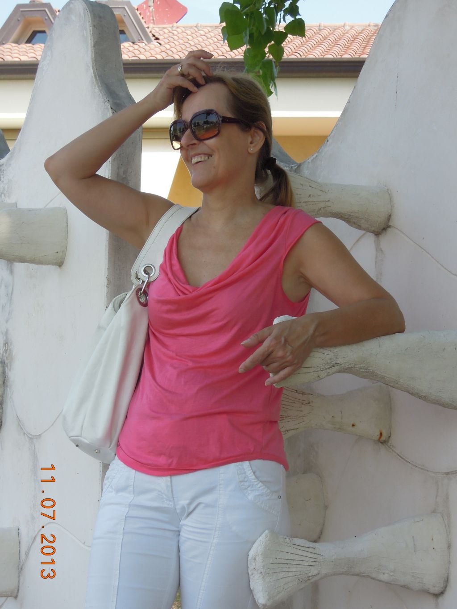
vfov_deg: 25.3
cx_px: 228
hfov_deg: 19.1
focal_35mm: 77
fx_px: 1355
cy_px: 304
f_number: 4.2
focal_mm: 13.8
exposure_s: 1/400
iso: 160
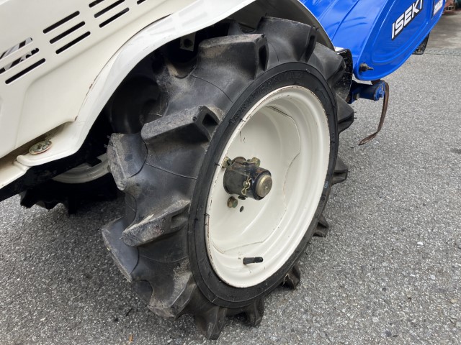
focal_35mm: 28
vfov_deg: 49.7
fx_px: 373
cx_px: 230
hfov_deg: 63.4
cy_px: 172
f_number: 1.8
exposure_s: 1/172
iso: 25
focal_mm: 3.99
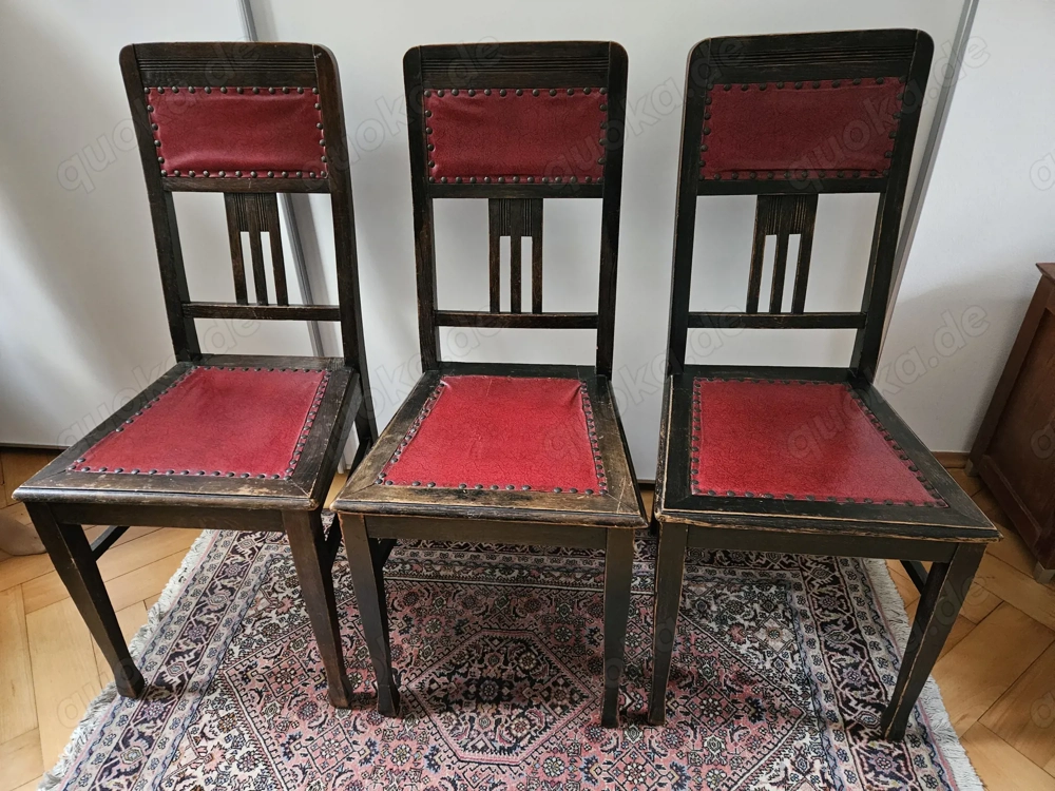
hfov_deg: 73.9
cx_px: 528
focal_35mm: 23
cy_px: 396
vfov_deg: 58.9
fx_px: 701
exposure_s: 1/25
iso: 1000
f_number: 1.8
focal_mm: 5.4
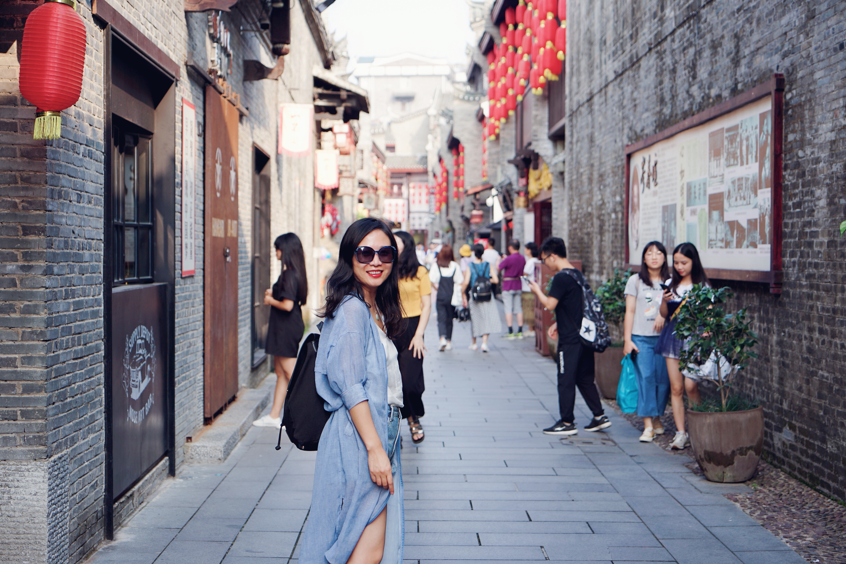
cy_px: 282
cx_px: 423
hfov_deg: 35.6
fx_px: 1316
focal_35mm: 56
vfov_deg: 24.2
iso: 100
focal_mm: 56
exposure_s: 1/200
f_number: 4.5
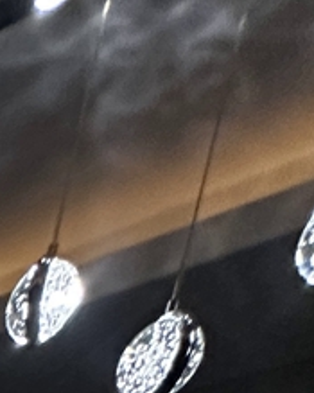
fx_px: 1046
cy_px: 1206
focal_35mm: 90
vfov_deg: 11.2
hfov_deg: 10.9
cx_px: -644
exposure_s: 1/50
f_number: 2.2
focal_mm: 2.22
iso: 200
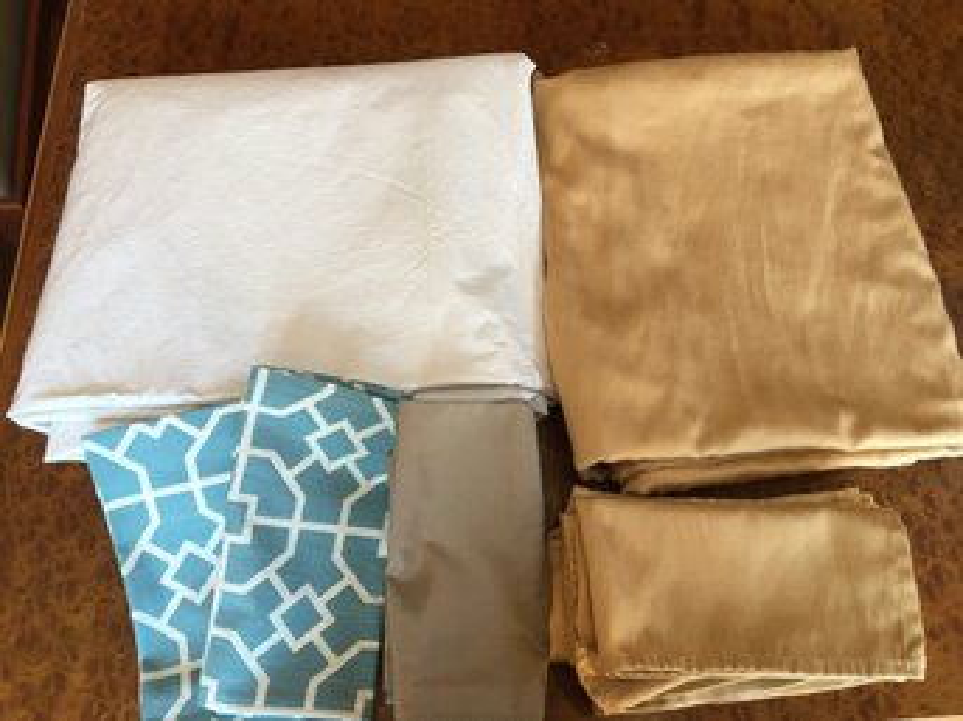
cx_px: 482
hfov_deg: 61.7
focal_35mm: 29
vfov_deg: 48.2
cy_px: 360
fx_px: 806
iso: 50
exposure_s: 1/30
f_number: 2.2
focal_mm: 4.15
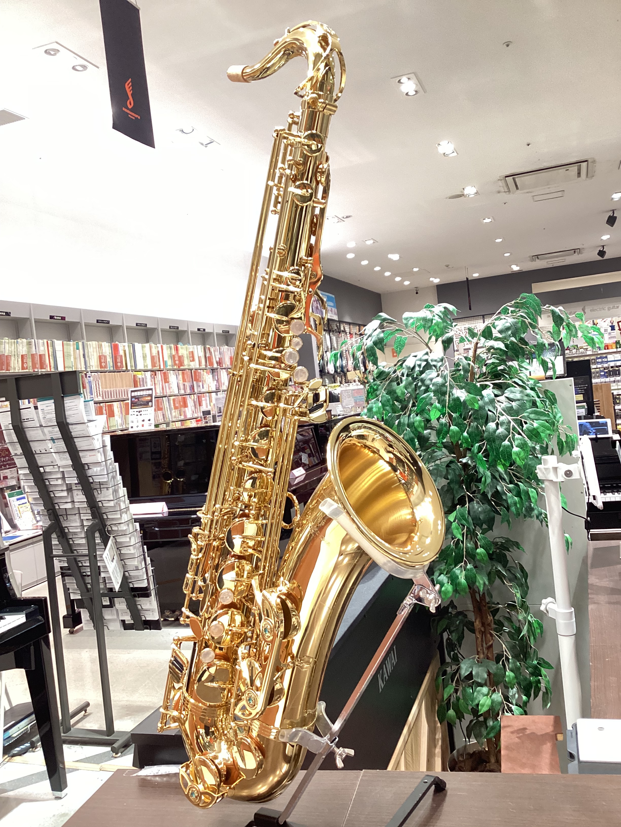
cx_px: 310
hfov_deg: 45.4
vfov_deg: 58.4
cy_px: 414
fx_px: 742
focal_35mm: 31
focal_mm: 3.3
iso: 160
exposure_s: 1/50
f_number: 2.4
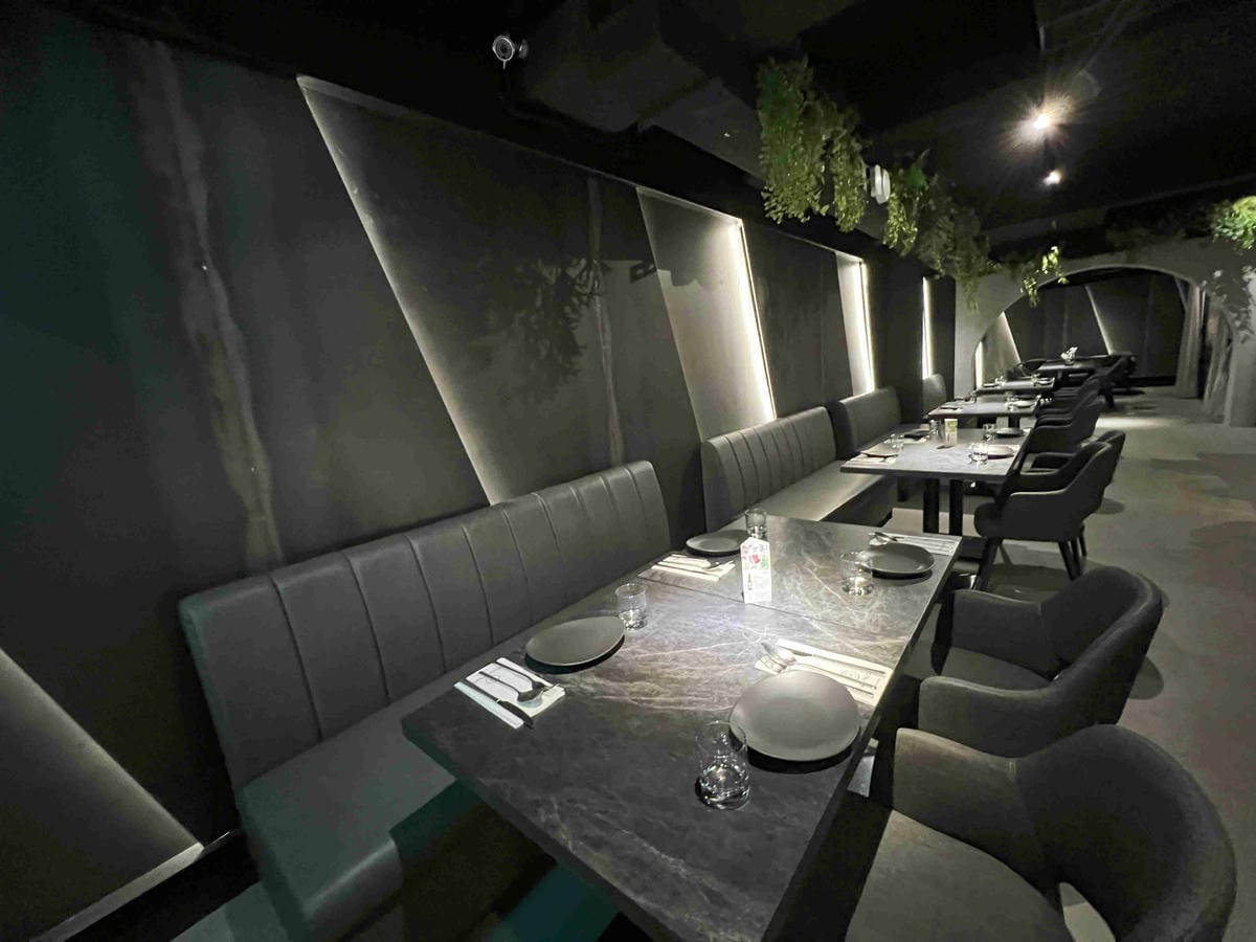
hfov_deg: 106.2
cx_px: 628
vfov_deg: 89.9
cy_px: 471
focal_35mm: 13
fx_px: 472
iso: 1000
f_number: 1.8
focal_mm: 1.57
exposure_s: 1/30
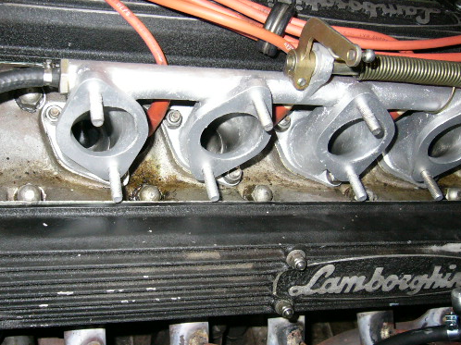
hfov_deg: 42.0
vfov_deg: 32.1
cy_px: 159
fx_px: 599
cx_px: 192
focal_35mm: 45
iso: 200
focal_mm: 5.8
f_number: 2.8
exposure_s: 1/60
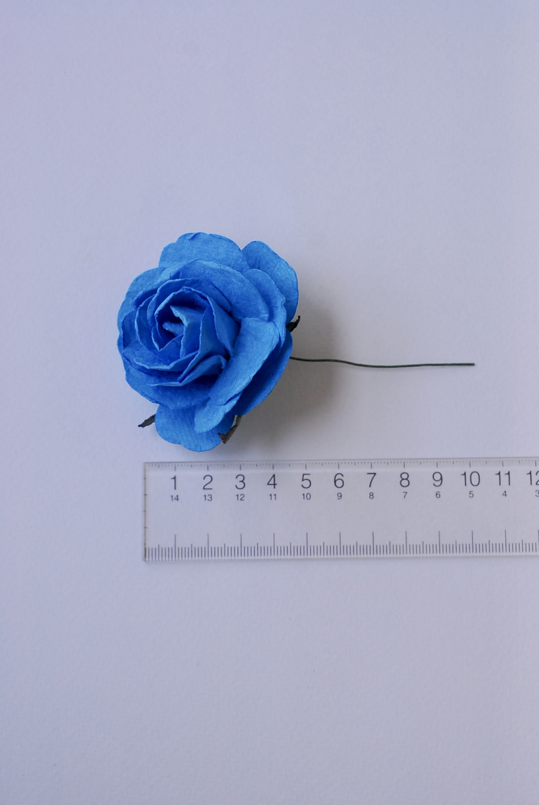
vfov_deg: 33.4
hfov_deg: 22.7
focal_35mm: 60
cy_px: 402
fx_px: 1344
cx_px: 270
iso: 640
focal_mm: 40
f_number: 5.6
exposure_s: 1/100
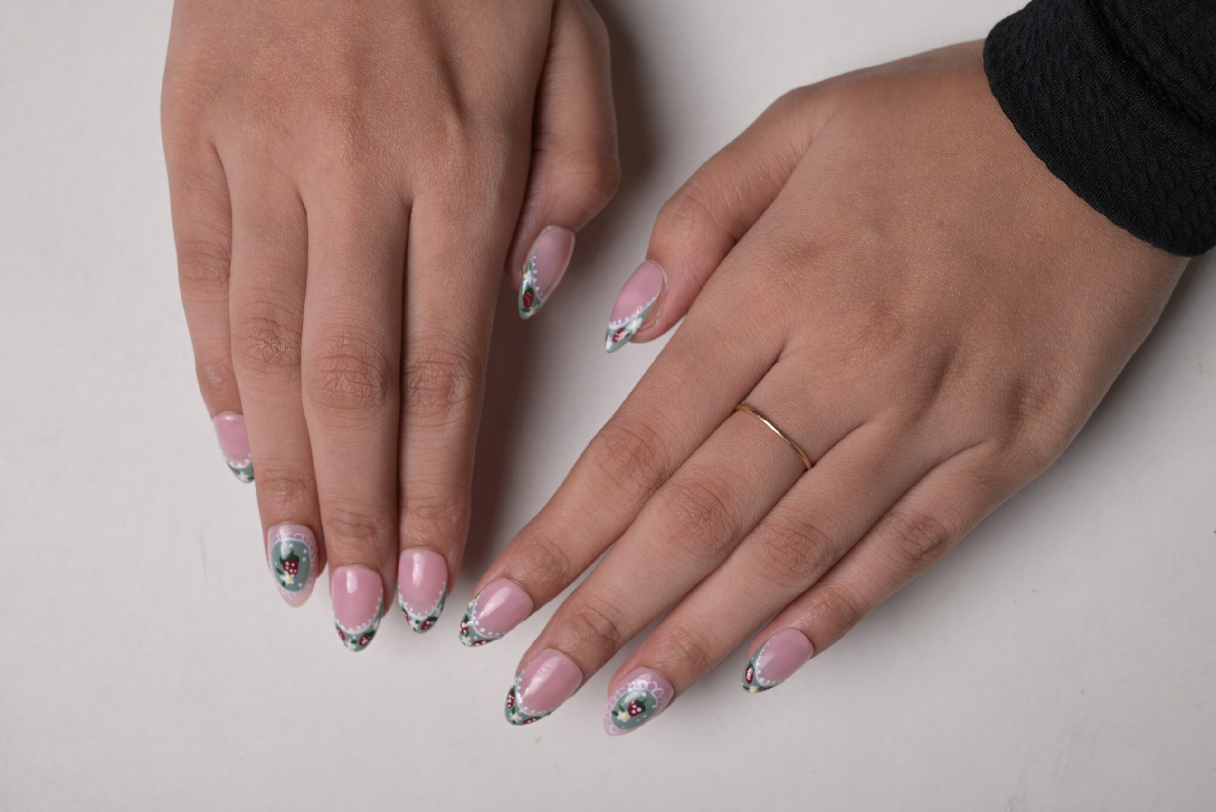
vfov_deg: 21.9
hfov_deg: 32.4
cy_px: 406
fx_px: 2095
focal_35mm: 62
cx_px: 608
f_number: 9
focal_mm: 62
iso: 200
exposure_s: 1/160
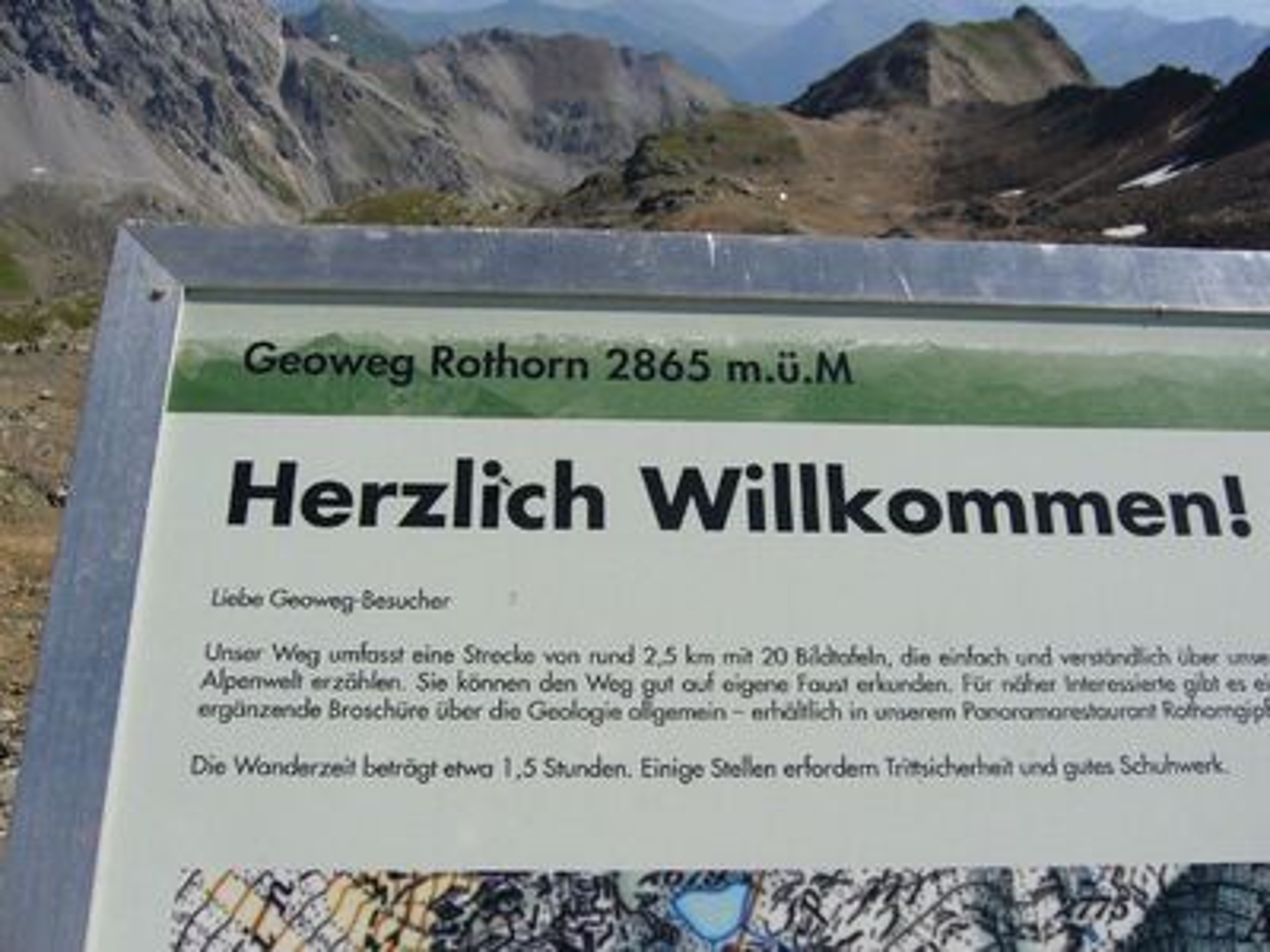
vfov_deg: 40.7
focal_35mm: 35
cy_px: 476
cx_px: 635
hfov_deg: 52.6
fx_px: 1284
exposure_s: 1/500
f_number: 5.6
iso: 80
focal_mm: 5.8
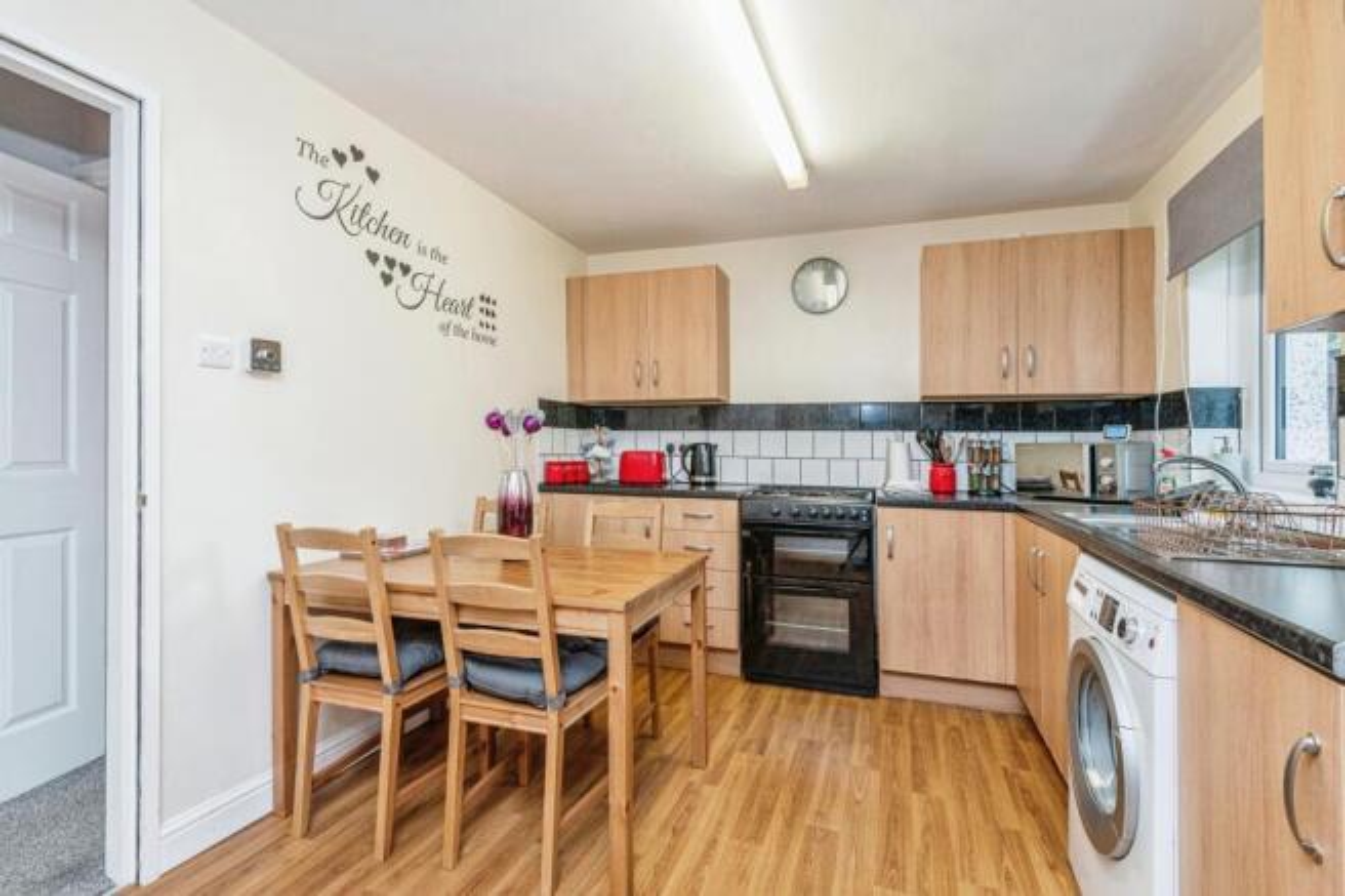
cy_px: 448
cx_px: 672
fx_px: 598
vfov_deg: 73.7
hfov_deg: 96.8
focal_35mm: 16
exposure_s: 1/30
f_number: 8
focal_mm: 16
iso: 500
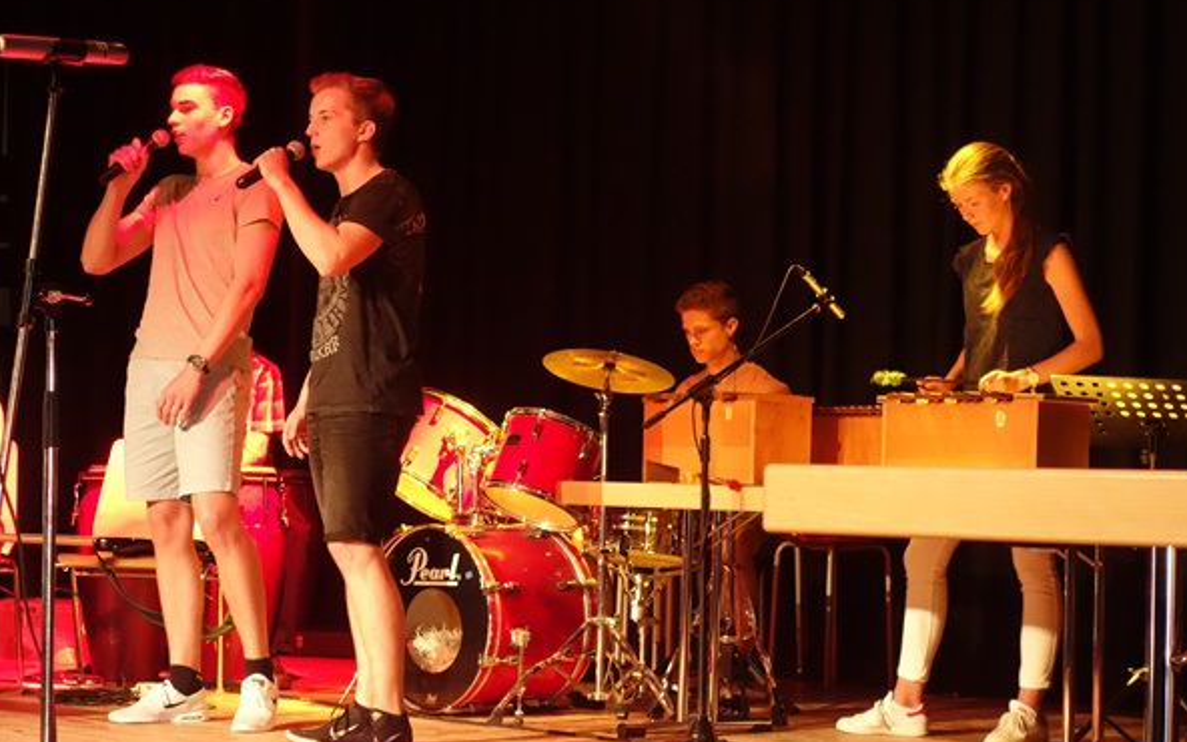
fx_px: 3009
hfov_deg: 22.3
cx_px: 600
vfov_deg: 14.1
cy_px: 371
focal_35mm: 93
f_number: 4.5
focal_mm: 33.56
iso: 3200
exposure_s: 1/50
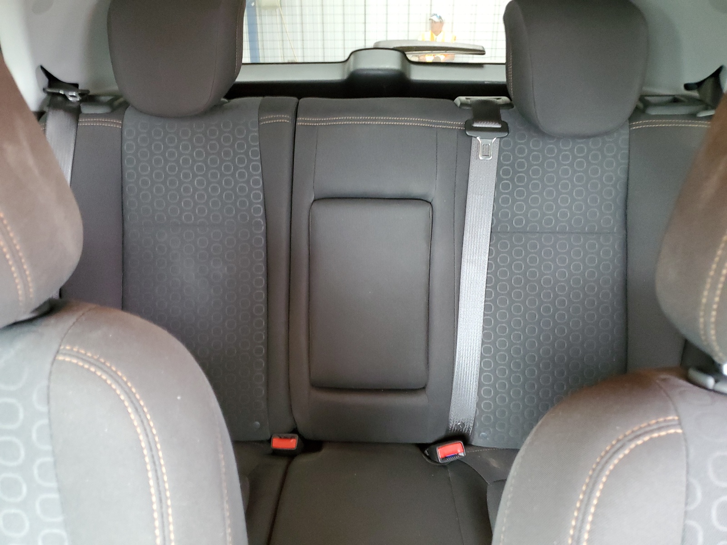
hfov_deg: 67.3
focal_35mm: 26
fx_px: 546
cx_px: 364
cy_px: 272
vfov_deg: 53.1
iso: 353
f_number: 1.5
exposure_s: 1/15
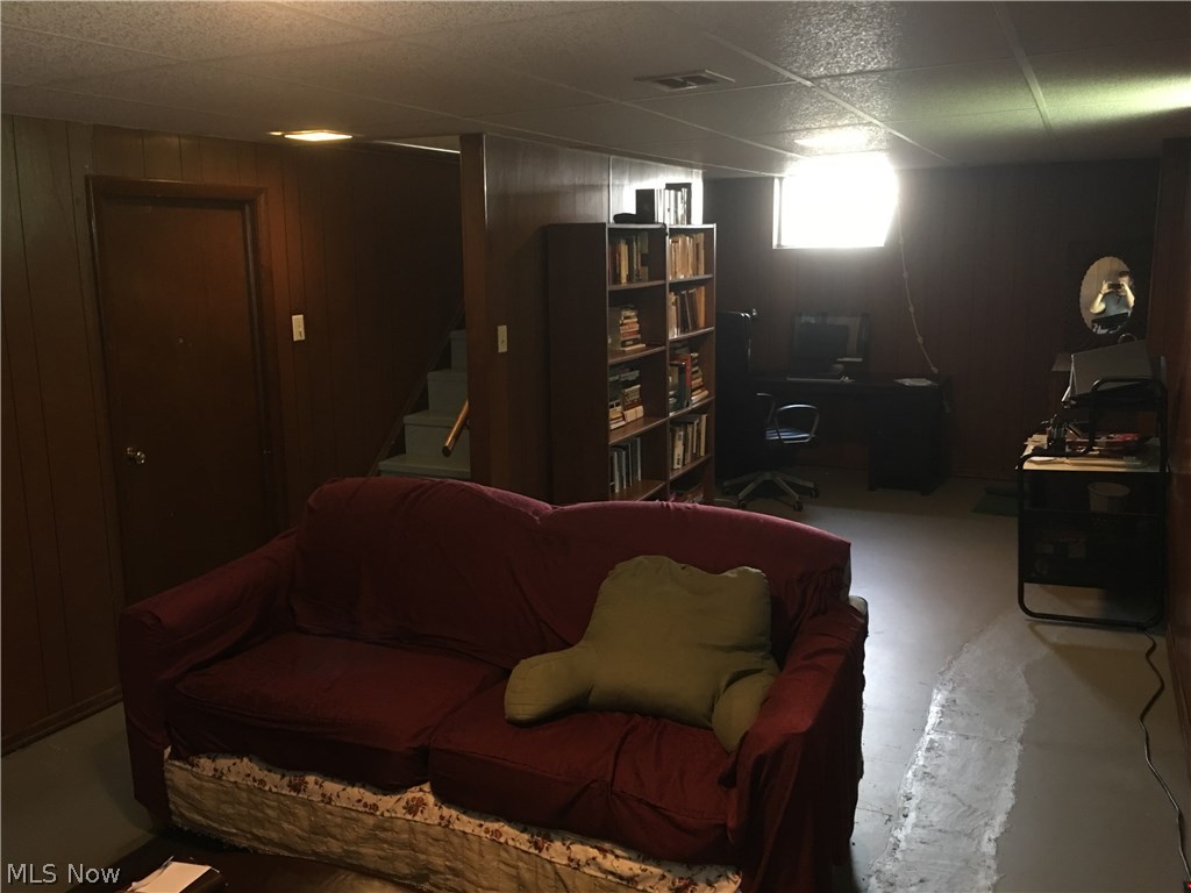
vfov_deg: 48.2
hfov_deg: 61.7
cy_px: 446
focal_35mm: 29
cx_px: 596
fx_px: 998
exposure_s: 1/4
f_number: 2.2
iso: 50
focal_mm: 4.15
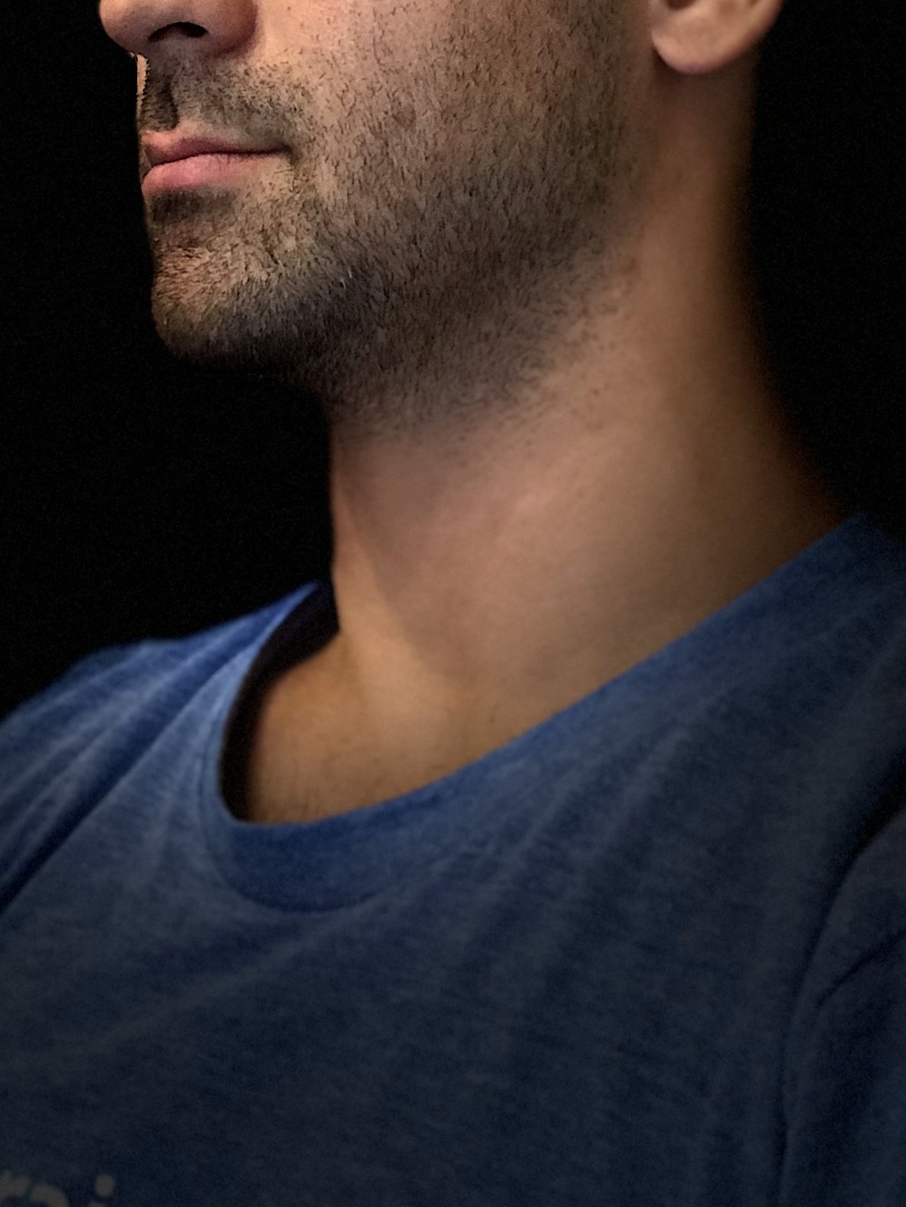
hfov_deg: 23.6
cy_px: 90
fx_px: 2162
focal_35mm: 62
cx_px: 310
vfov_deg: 29.7
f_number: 2.2
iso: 200
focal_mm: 2.87
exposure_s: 1/15
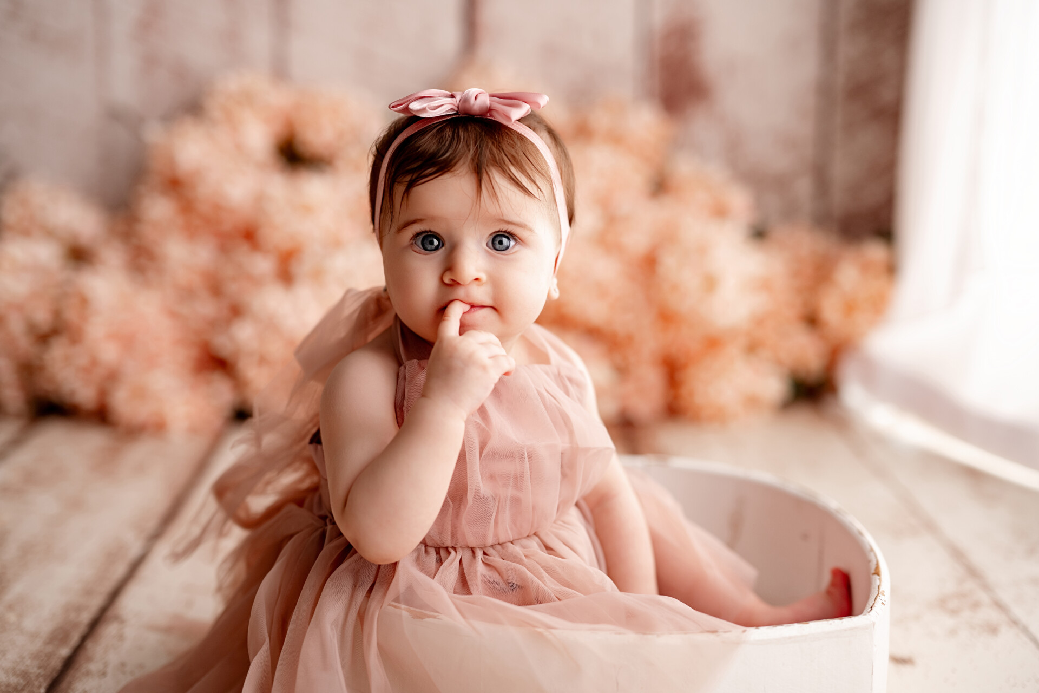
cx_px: 520
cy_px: 346
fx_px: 1443
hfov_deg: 39.6
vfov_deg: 27.0
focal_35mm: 50
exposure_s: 1/200
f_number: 1.8
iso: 125
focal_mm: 50
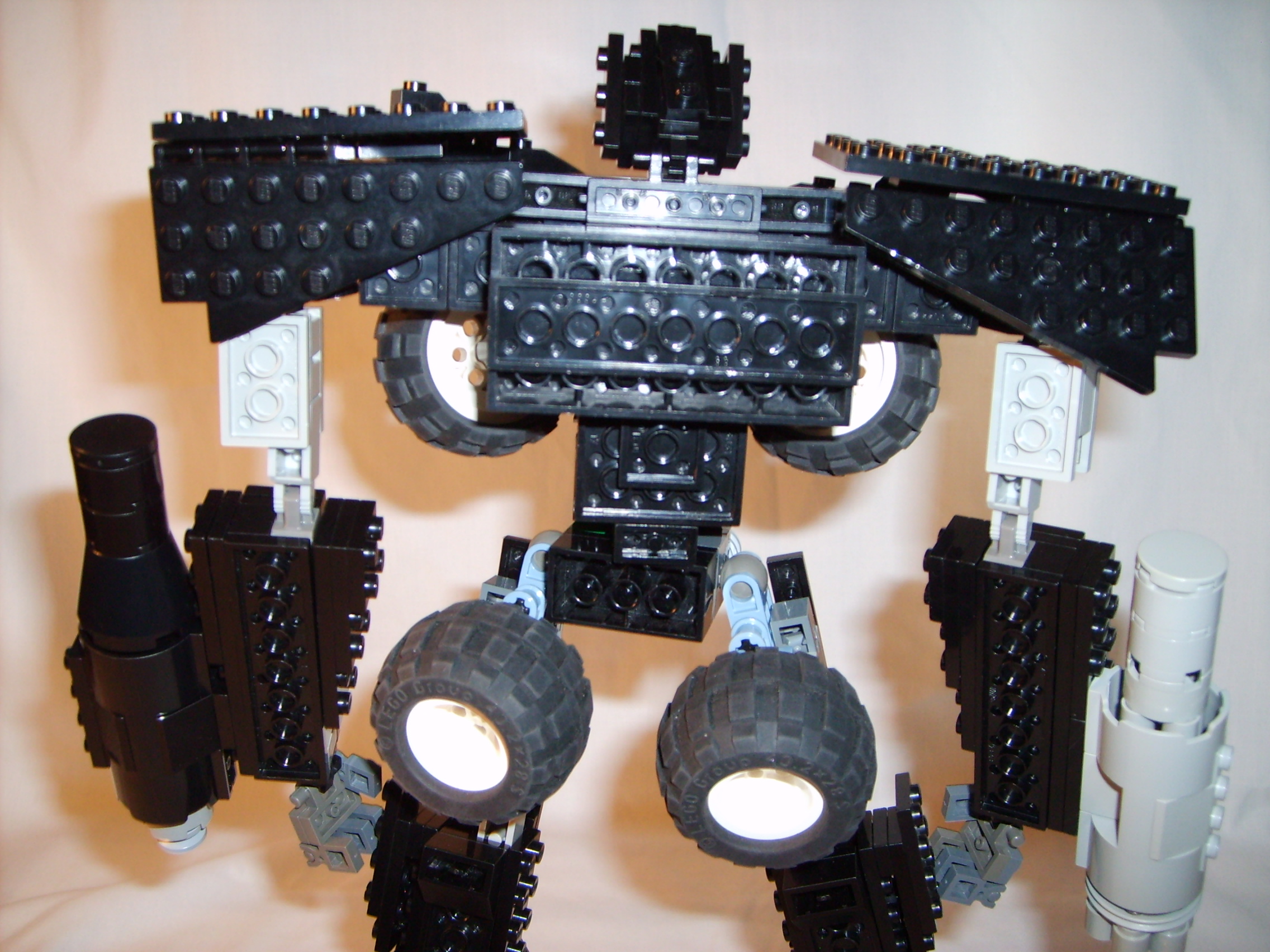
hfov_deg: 52.6
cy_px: 476
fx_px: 1284
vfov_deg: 40.7
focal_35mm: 35
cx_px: 635
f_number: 2.8
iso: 100
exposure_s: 1/45
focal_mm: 5.8
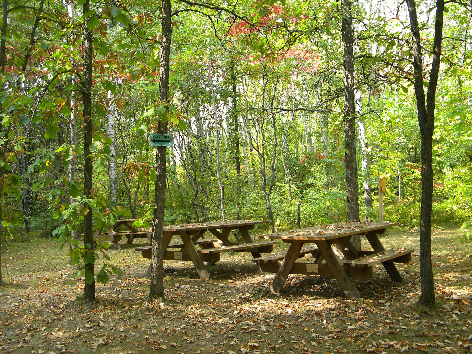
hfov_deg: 45.8
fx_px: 559
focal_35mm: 41
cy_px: 177
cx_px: 236
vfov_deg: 35.1
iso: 85
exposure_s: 1/63.2
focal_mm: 7.3
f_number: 3.8
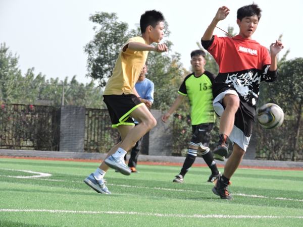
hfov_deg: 8.8
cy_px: 114
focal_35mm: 225
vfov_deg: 6.6
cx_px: 152
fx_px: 1969
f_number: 4.6
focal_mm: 40.1
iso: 100
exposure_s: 1/320
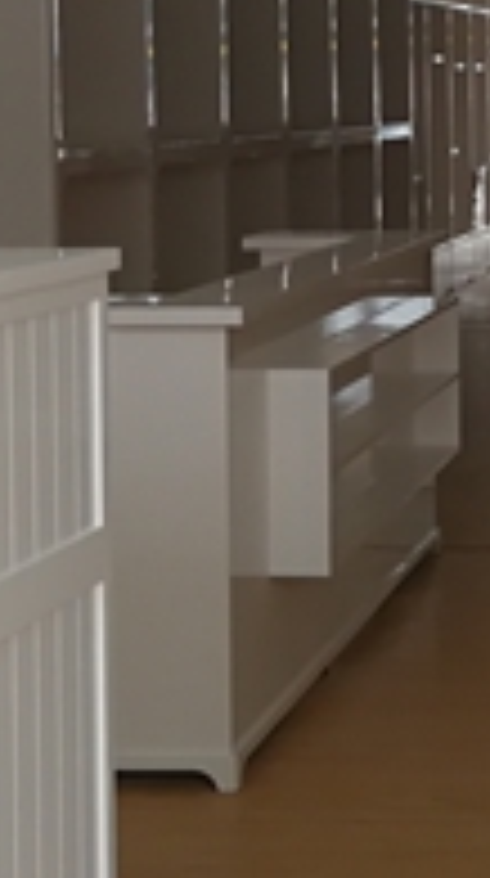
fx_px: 2414
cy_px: 149
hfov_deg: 11.4
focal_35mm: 104
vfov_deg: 20.3
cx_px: 598
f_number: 2.2
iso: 100
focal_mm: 3.95
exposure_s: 1/50
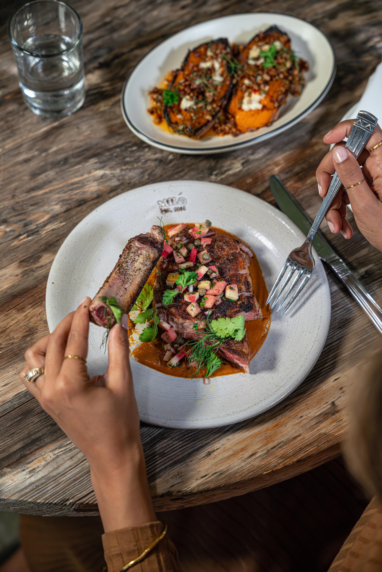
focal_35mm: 70
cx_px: 191
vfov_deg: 28.8
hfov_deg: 19.5
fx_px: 1114
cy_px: 286
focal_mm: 70
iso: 1600
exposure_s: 1/100
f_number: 3.2
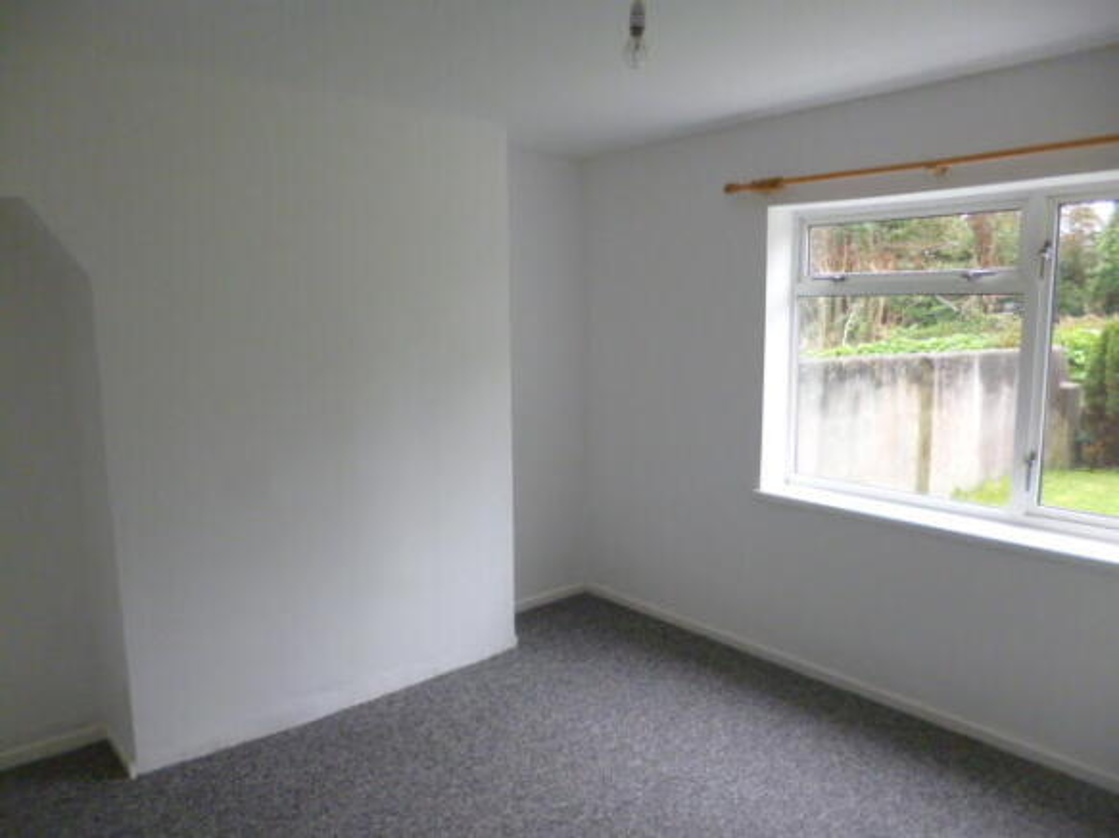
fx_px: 776
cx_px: 560
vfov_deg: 56.8
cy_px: 419
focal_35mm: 24
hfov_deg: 71.6
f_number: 2.5
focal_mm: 4.3
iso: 320
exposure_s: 1/60
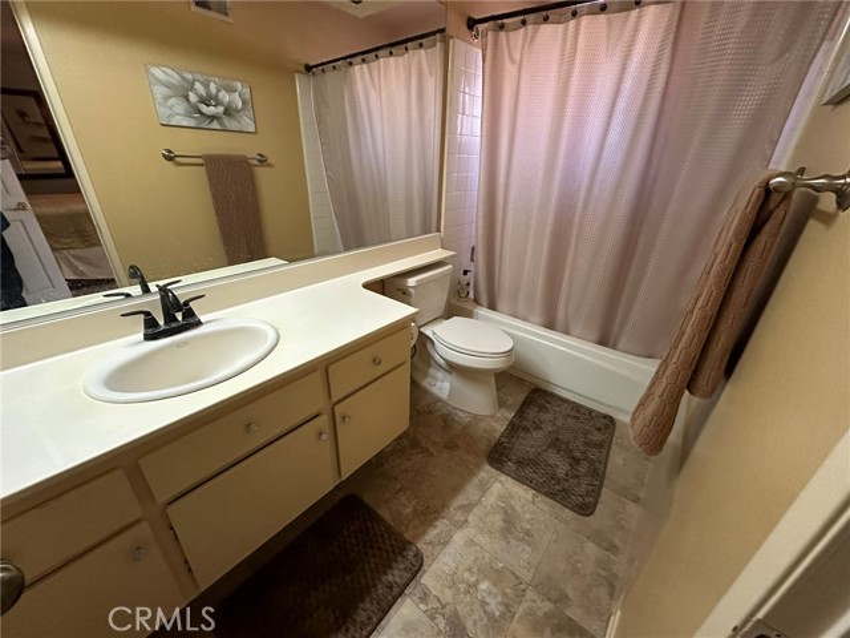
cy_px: 319
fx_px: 344
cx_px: 425
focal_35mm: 14
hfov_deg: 102.1
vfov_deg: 85.7
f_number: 2.2
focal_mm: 2.22
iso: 800
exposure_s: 1/60
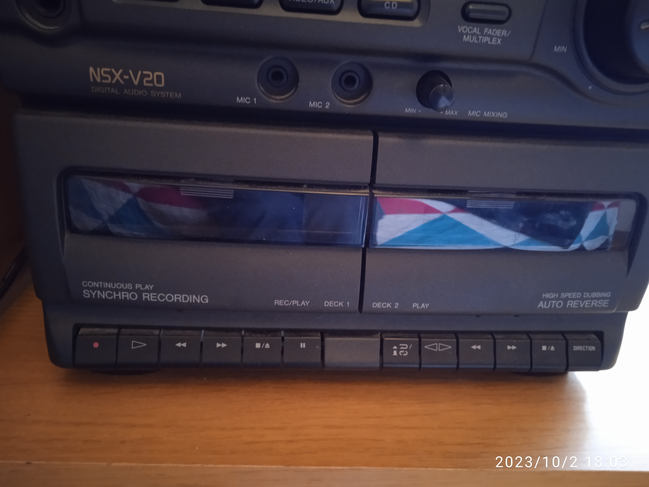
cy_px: 244
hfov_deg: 63.4
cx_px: 324
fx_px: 525
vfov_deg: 49.7
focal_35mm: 28
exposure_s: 1/14.3
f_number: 2.2
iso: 1962
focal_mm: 3.43
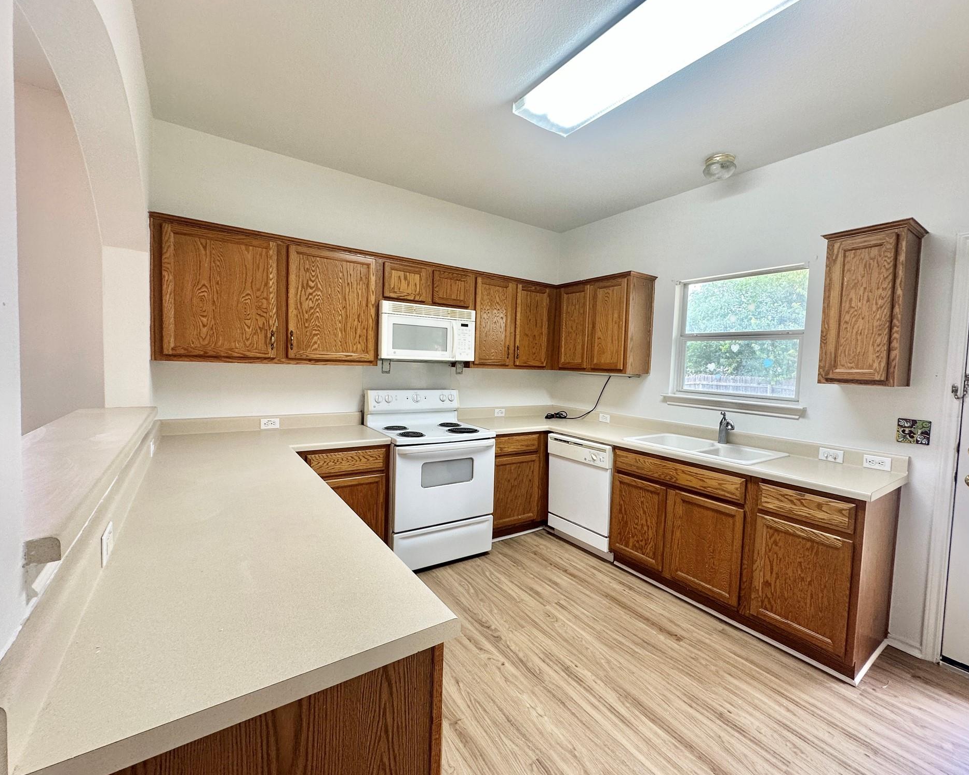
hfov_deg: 96.8
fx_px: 430
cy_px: 386
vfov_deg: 84.0
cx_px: 494
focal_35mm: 15
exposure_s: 1/120
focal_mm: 2.22
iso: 125
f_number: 2.2
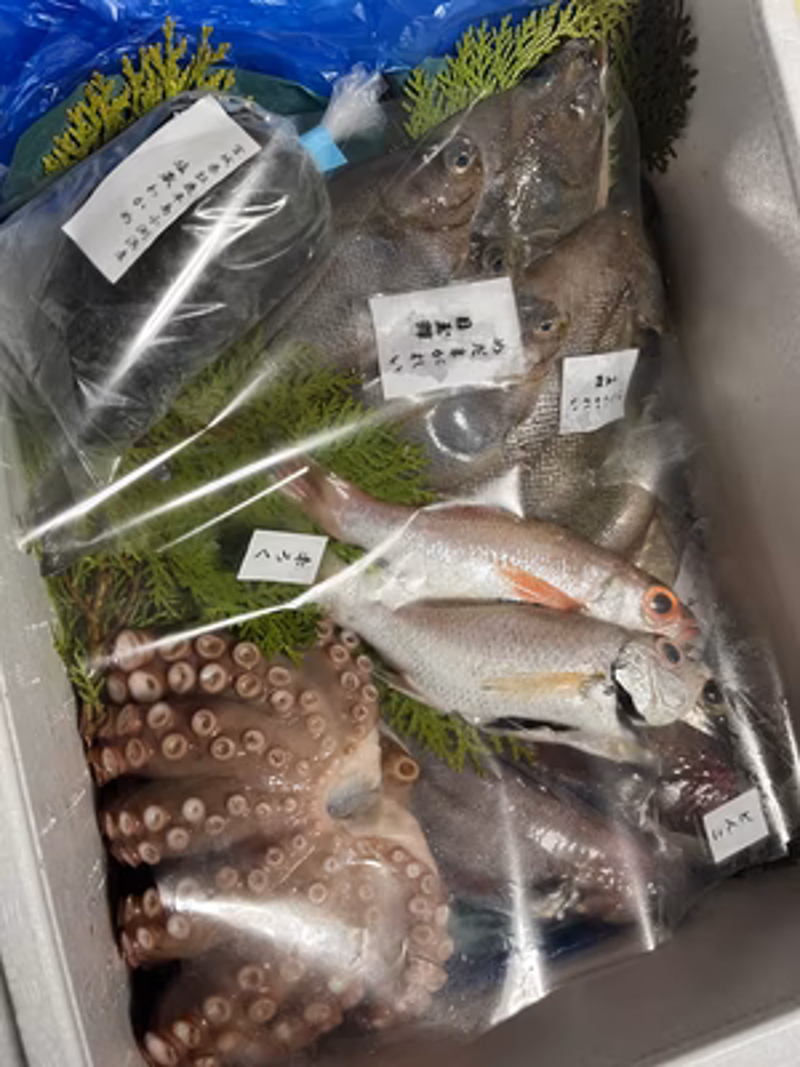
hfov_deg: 53.1
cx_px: 400
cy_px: 534
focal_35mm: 26
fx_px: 801
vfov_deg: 67.3
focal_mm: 5.1
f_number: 1.6
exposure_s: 1/60
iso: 125
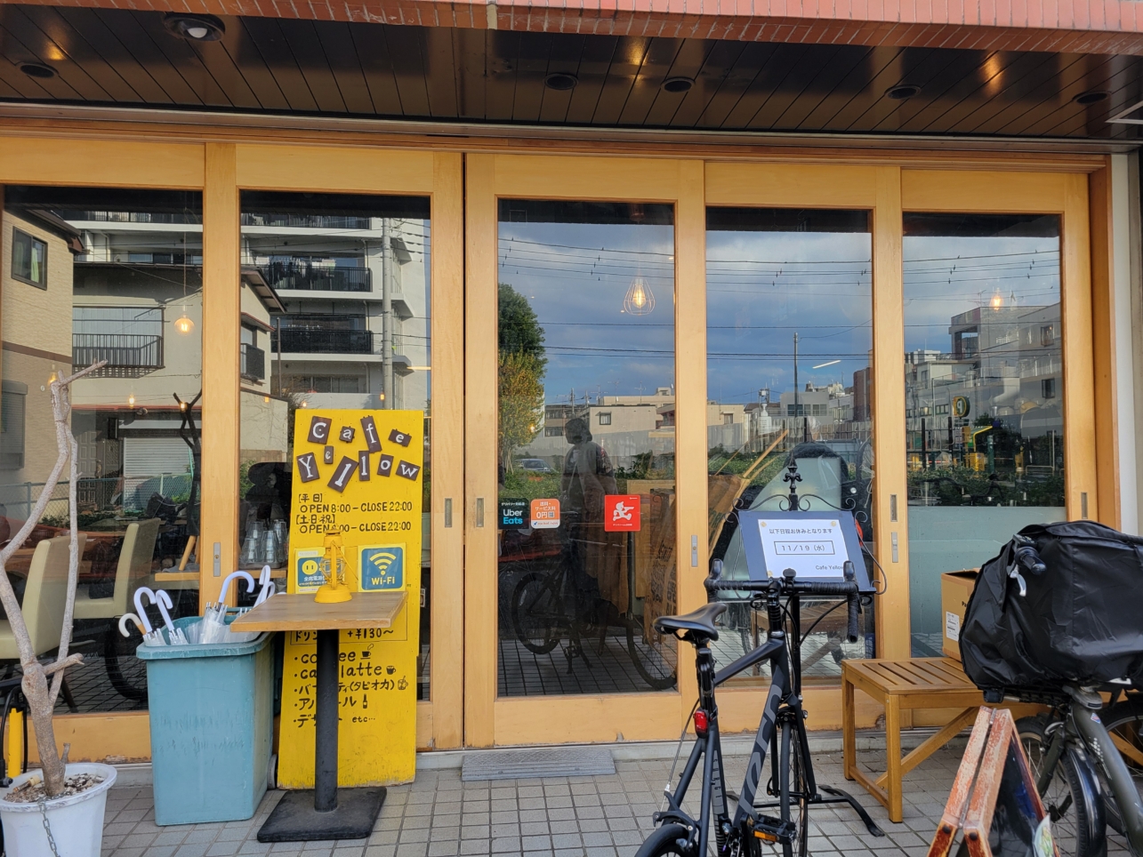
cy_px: 428
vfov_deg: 53.1
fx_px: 859
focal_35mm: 26
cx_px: 572
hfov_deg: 67.3
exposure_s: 1/261
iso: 40
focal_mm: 5.4
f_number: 1.8
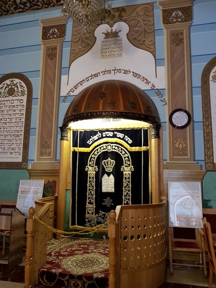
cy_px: 144
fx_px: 216
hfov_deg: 53.1
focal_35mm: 26
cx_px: 108
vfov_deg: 67.3
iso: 250
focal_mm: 4.2
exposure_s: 1/10
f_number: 1.7
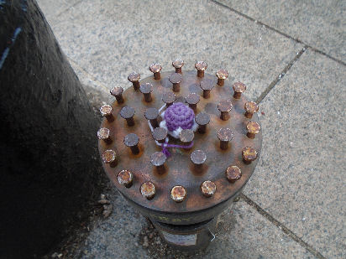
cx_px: 173
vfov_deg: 53.1
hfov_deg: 67.3
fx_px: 260
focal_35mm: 26
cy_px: 130
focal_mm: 4.6
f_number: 3.2
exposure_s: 1/400
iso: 100
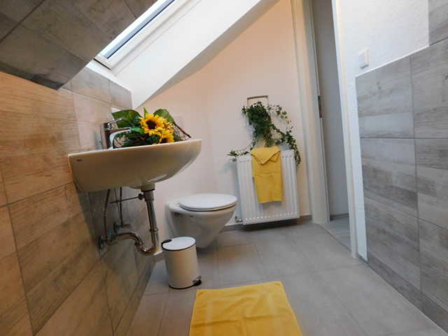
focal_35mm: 23
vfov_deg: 58.9
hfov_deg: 73.9
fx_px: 298
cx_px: 224
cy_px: 168
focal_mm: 4
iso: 360
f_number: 3
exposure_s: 1/30
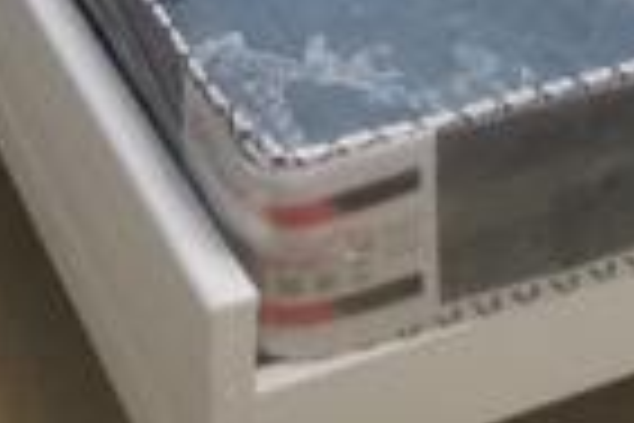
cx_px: 45
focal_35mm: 100
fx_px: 1761
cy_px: -670
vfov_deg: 11.0
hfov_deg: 20.0
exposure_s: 1/33.3
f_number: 2.2
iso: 200
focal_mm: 2.23
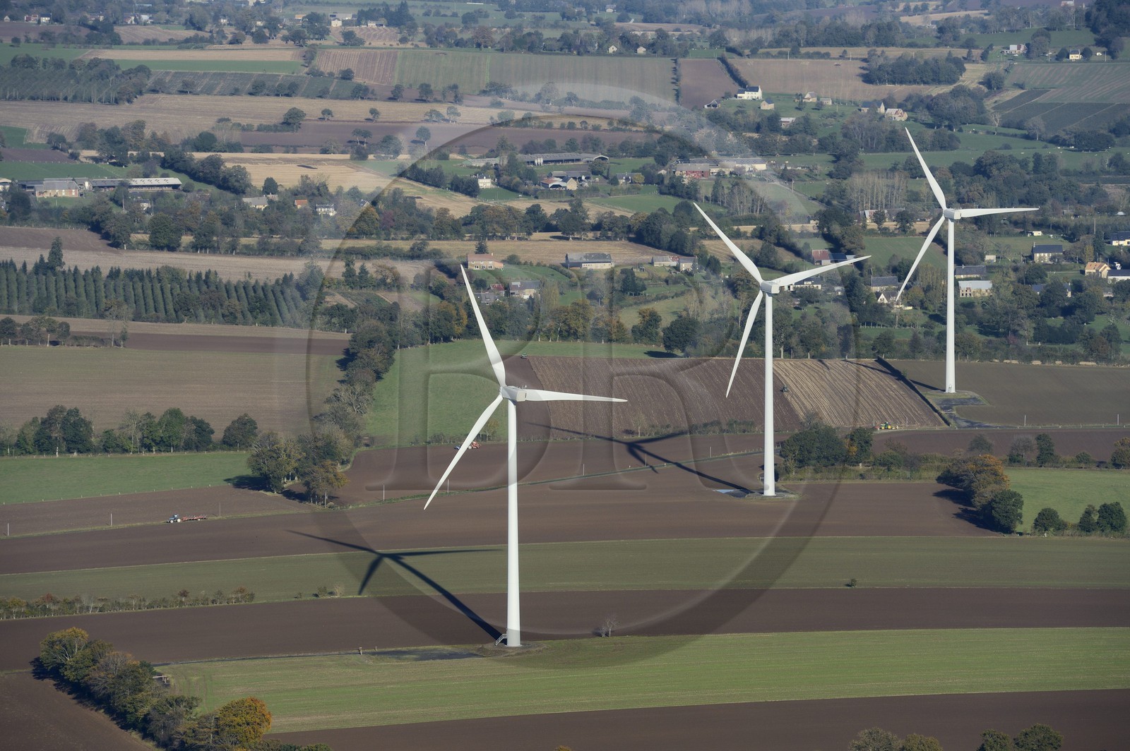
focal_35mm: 190
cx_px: 565
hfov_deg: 10.8
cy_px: 376
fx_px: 5959
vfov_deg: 7.2
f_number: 9
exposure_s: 1/1000
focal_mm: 190
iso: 400
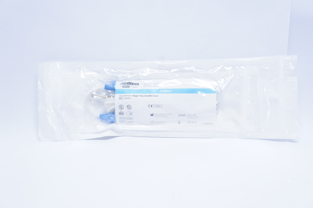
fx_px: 326
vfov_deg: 35.4
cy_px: 104
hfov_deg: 51.3
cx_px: 156
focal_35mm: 38
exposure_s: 1/160
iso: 1600
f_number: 4.5
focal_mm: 25
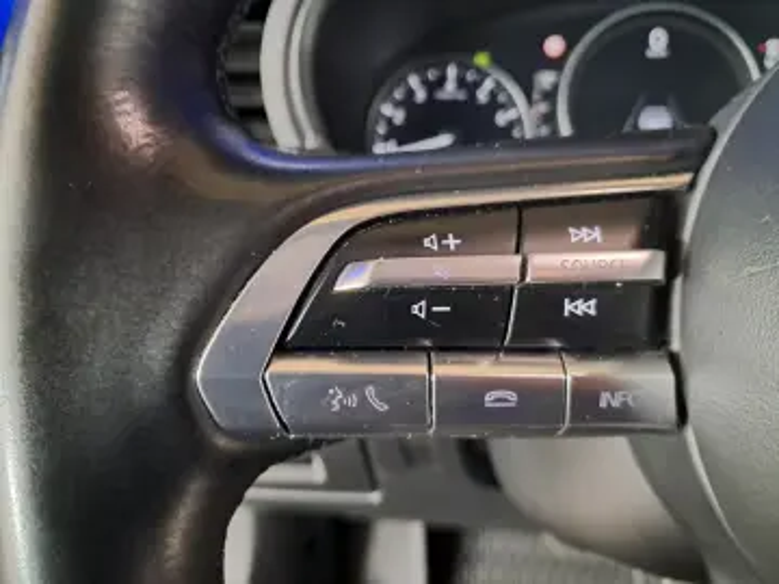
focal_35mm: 27
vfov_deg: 51.4
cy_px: 292
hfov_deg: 65.3
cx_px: 390
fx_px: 608
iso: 1000
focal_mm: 4
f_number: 1.8
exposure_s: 1/20
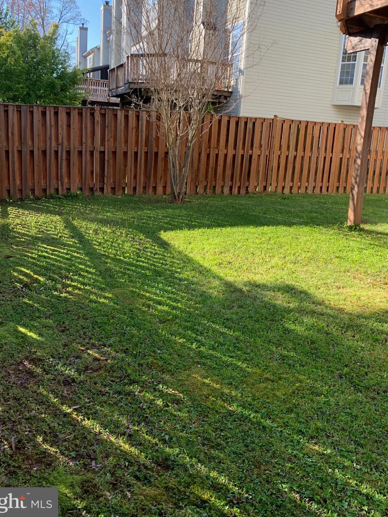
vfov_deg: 61.5
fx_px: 433
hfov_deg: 48.2
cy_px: 230
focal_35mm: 29
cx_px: 181
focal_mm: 4.25
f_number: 1.8
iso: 25
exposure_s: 1/437
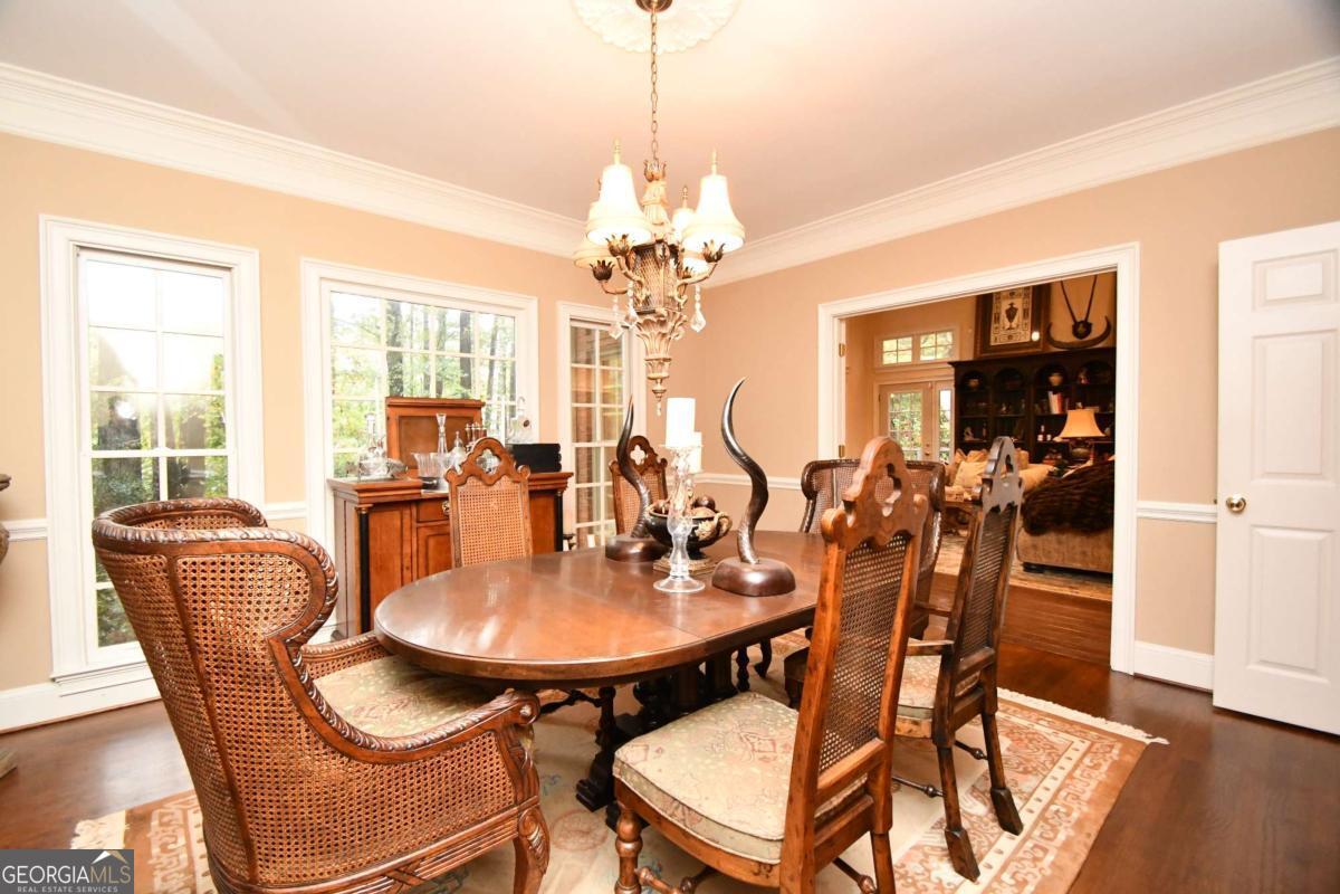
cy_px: 447
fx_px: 558
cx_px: 670
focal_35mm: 15
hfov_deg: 100.4
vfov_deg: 77.3
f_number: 4
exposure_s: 1/60
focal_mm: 10
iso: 4500
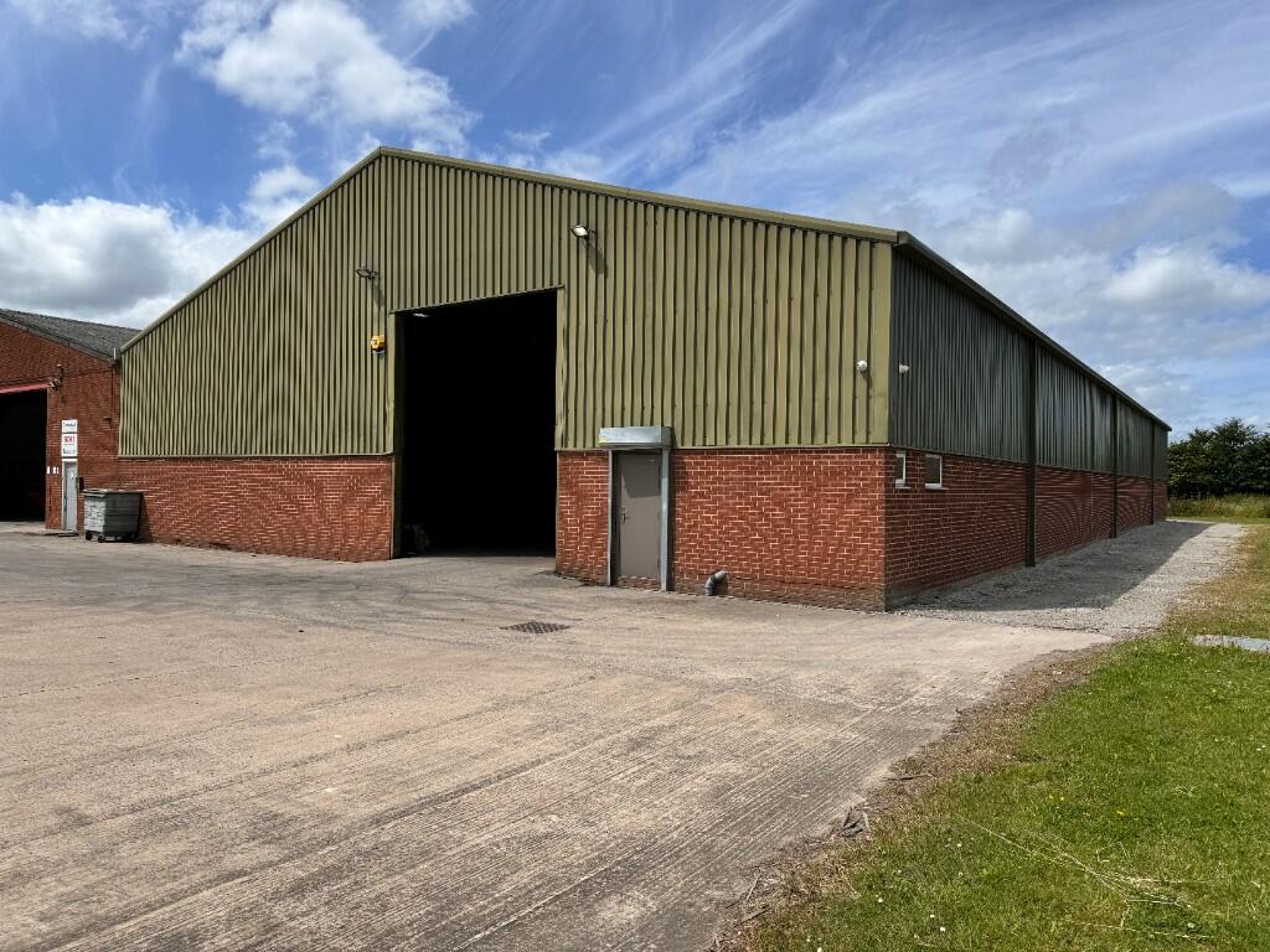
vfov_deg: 56.8
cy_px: 476
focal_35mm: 24
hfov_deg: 71.6
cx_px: 635
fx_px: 881
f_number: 1.78
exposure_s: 1/5814
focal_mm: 6.76
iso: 80
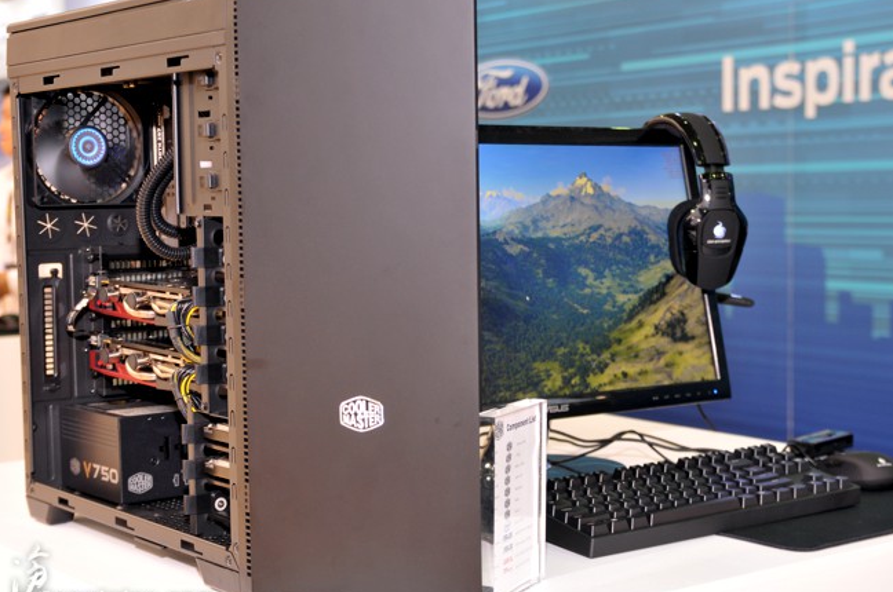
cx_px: 449
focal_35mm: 66
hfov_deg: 30.6
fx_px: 1635
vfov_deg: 20.5
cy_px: 282
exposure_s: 1/50
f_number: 4.5
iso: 400
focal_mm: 38
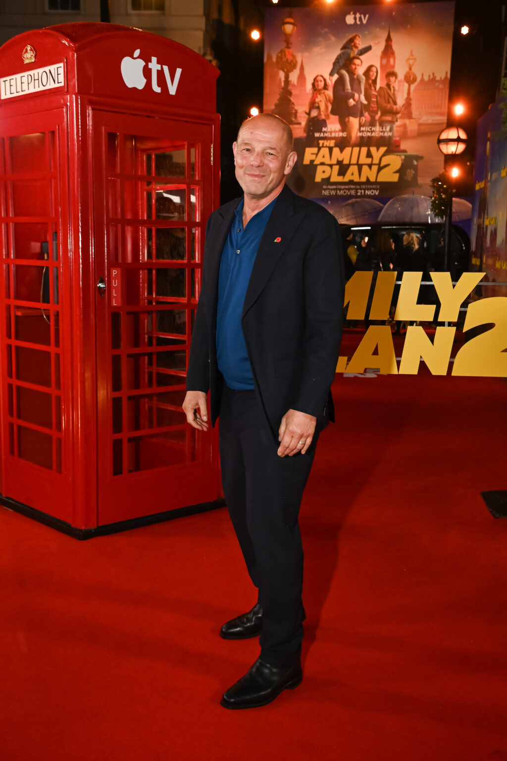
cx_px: 254
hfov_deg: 30.5
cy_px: 380
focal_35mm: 44
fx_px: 929
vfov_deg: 44.5
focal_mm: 44
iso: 1250
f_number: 5
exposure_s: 1/400
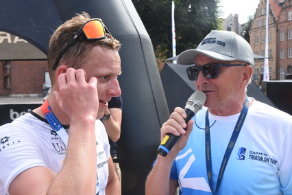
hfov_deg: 41.1
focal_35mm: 48
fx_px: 389
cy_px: 98
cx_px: 146
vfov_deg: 28.1
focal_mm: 32
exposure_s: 1/500
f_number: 11
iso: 1250
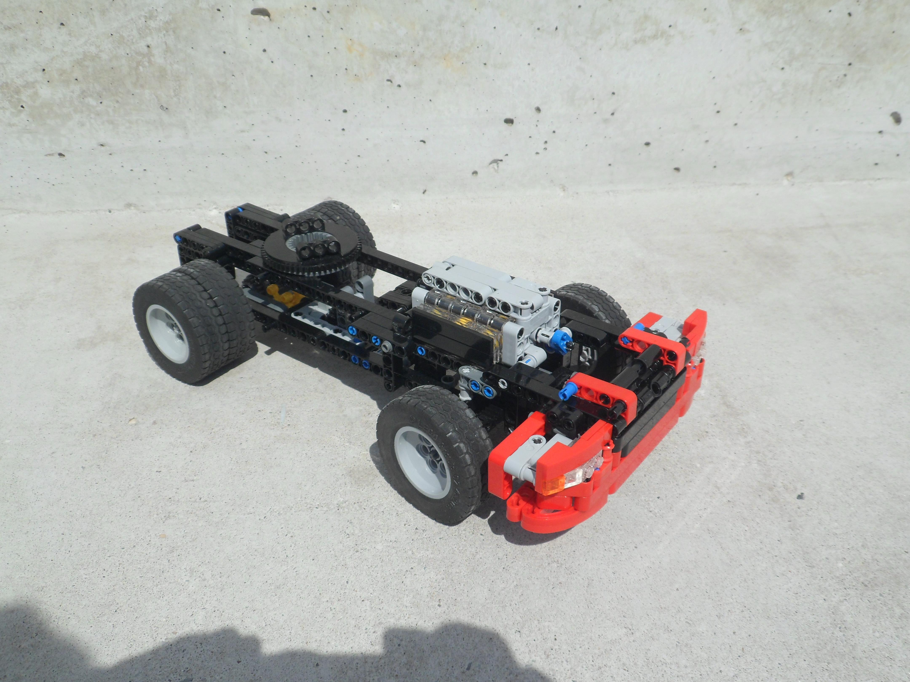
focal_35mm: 34
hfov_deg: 54.0
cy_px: 341
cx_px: 455
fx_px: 894
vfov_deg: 41.8
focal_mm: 5.7
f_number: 10.4
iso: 80
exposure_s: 1/250
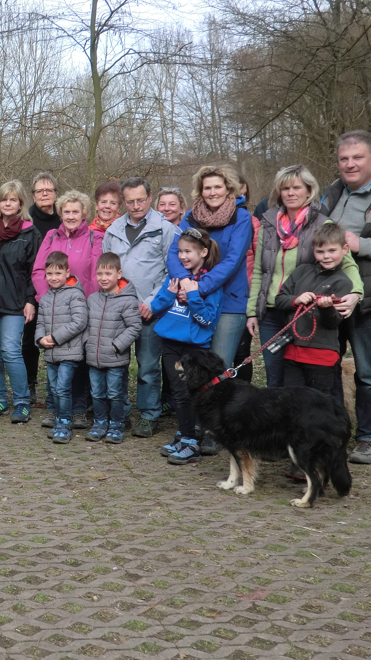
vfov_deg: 33.3
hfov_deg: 18.0
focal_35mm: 63
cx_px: -92
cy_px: 288
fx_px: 1102
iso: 50
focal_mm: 6.58
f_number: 3
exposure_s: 1/250
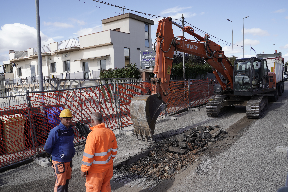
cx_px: 144
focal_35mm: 28
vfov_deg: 46.4
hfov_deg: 65.5
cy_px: 96
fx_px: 224
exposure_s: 1/100
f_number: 11
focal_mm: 28
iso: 100
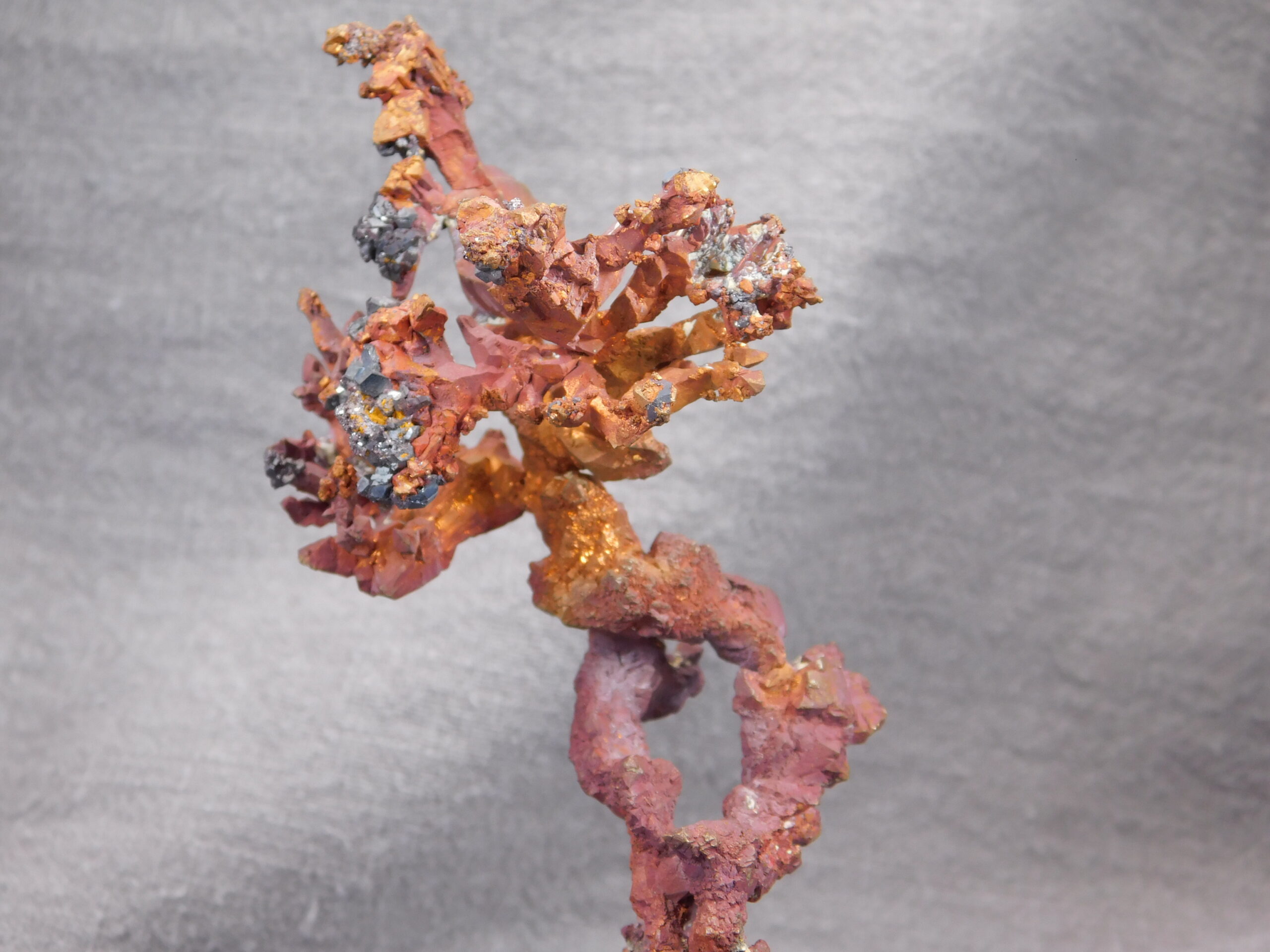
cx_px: 635
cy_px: 476
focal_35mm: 66
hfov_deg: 29.4
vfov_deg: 22.3
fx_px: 2421
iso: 125
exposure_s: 1/40
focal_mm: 11.7
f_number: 4.2
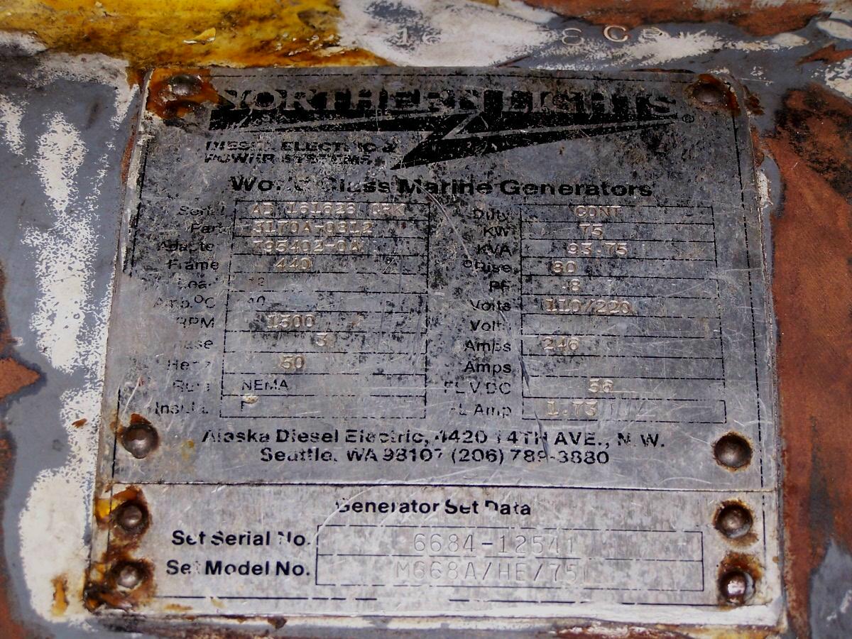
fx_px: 2584
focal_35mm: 105
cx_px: 426
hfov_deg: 18.7
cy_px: 320
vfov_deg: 14.1
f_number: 3.2
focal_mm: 17.5
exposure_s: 1/90
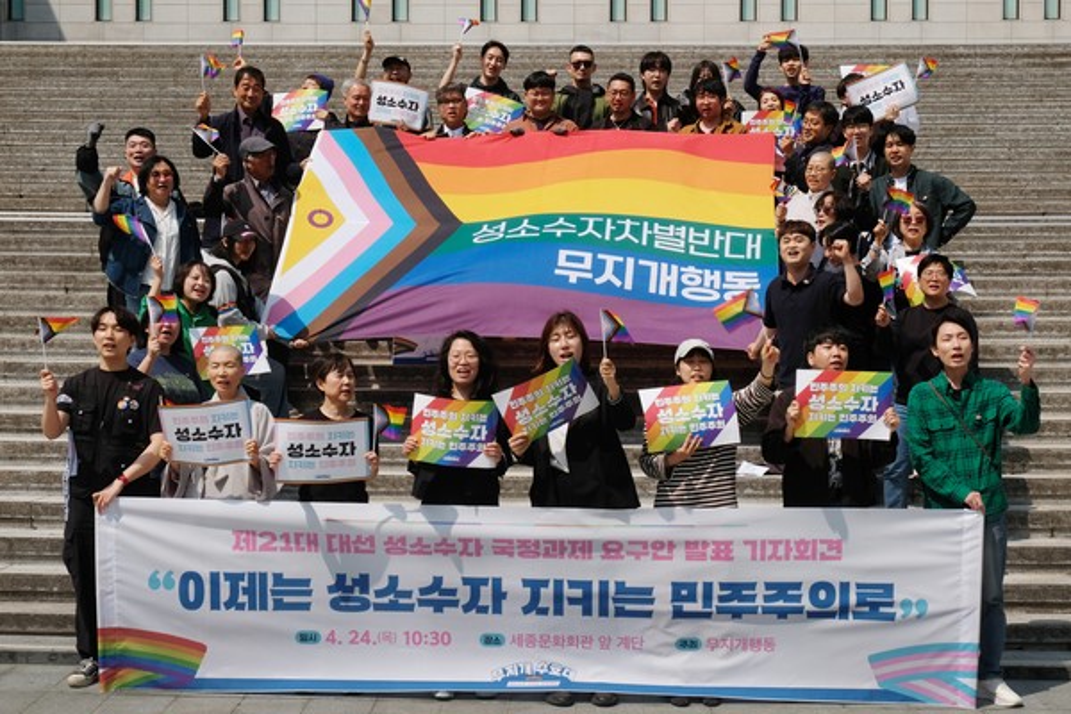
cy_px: 357
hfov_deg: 33.9
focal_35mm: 59
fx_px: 1755
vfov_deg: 23.0
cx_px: 536
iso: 250
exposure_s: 1/500
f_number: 11
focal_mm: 39
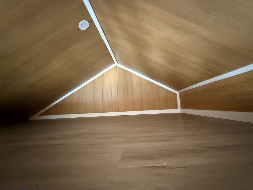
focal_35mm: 15
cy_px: 100
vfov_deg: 81.7
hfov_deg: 98.1
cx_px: 133
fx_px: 110
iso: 1600
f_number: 2.2
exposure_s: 1/40
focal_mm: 2.22
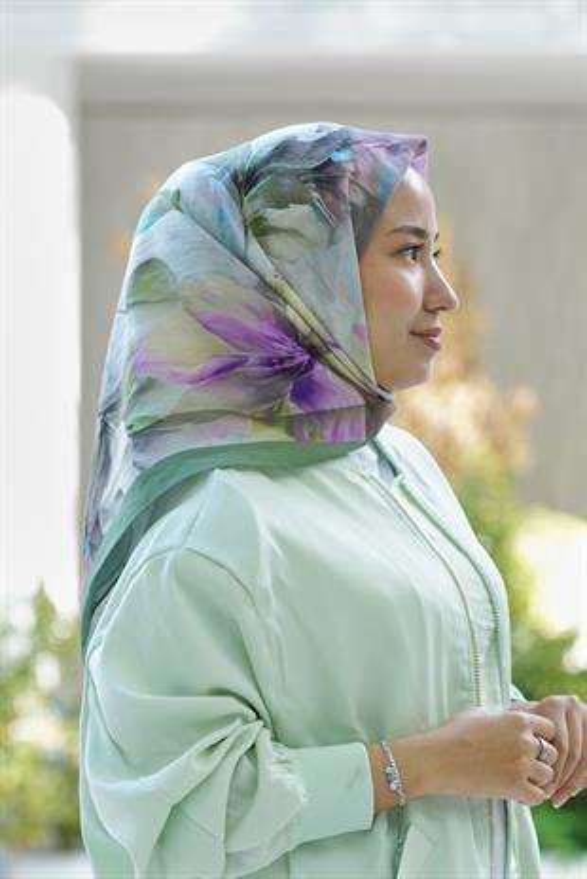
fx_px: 3175
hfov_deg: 10.6
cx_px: 294
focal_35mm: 130
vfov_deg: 15.8
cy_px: 440
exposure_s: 1/125
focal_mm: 130
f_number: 5
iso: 500
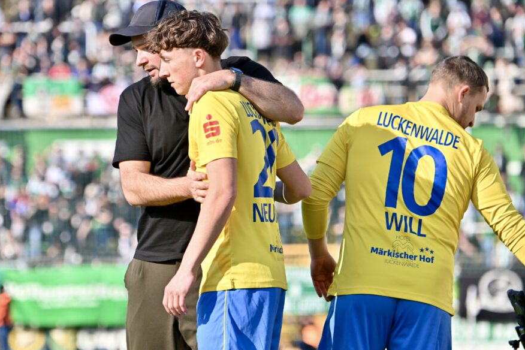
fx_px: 4433
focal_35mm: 304
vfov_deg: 4.5
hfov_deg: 6.8
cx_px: 225
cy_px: 203
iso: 280
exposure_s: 1/1250
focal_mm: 260
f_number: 5.6
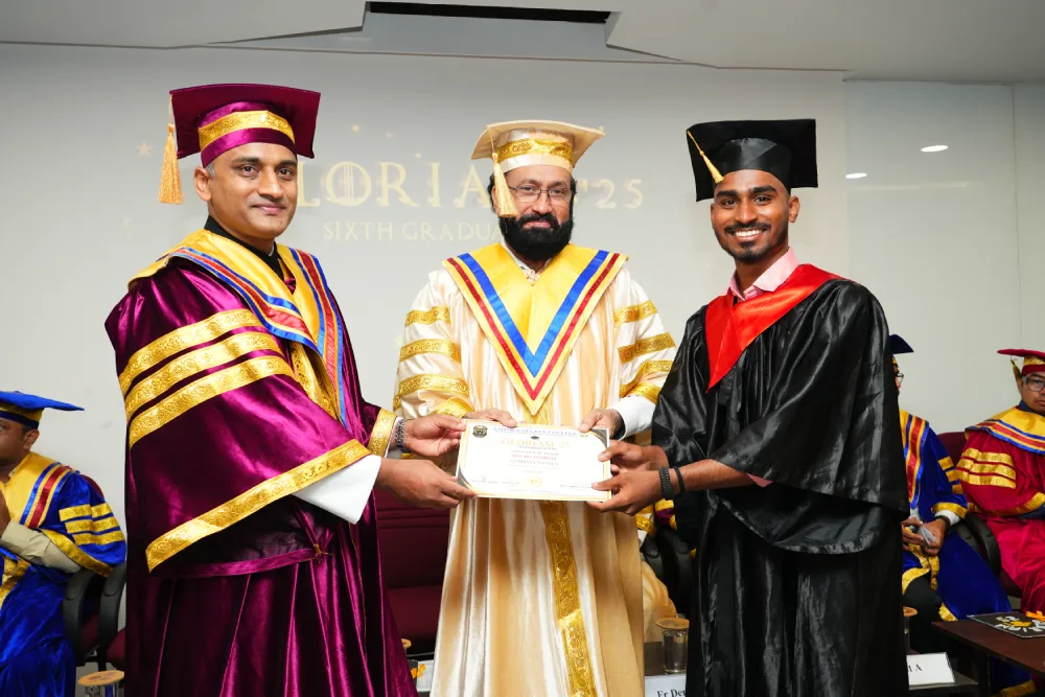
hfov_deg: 60.3
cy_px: 348
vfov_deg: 42.3
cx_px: 522
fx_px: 900
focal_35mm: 31
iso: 1000
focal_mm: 31
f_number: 5.6
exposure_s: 1/125
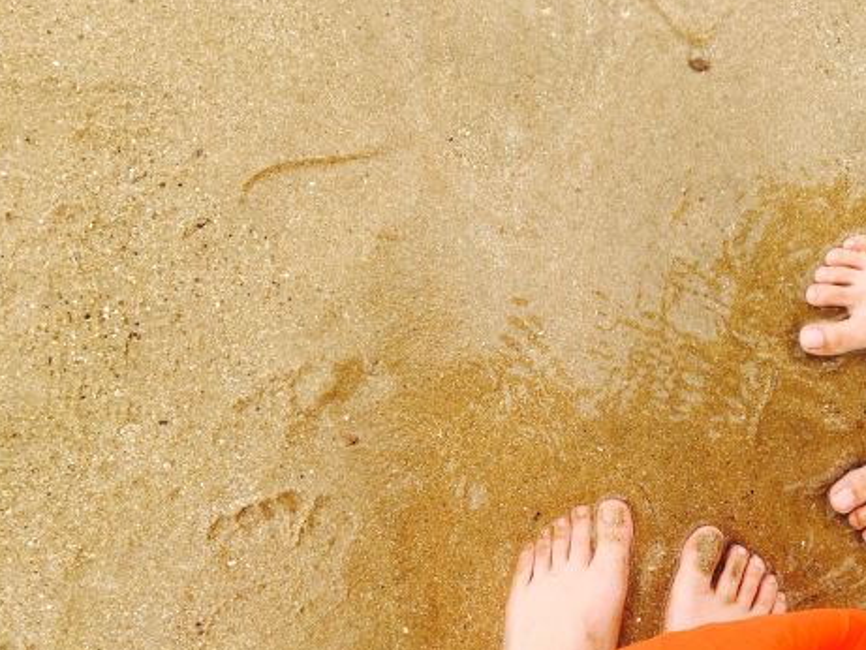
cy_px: 463
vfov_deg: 32.4
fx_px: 1101
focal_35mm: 44
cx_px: 652
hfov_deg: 41.6
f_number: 2.2
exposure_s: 1/493
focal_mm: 4.15
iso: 25
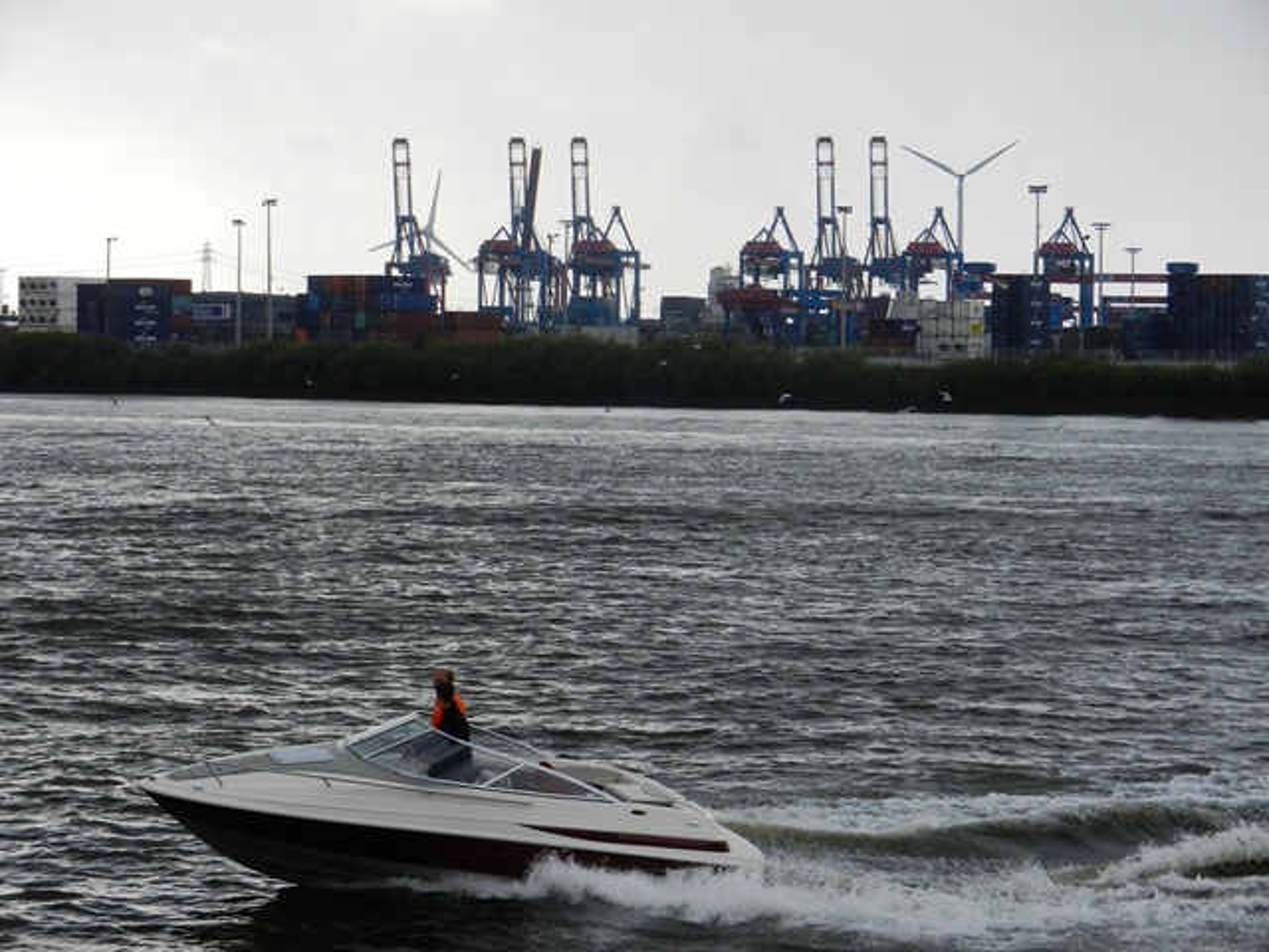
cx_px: 634
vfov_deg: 16.2
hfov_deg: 21.5
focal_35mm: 91
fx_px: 3336
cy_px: 476
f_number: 4.9
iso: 160
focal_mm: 16.3
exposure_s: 1/640
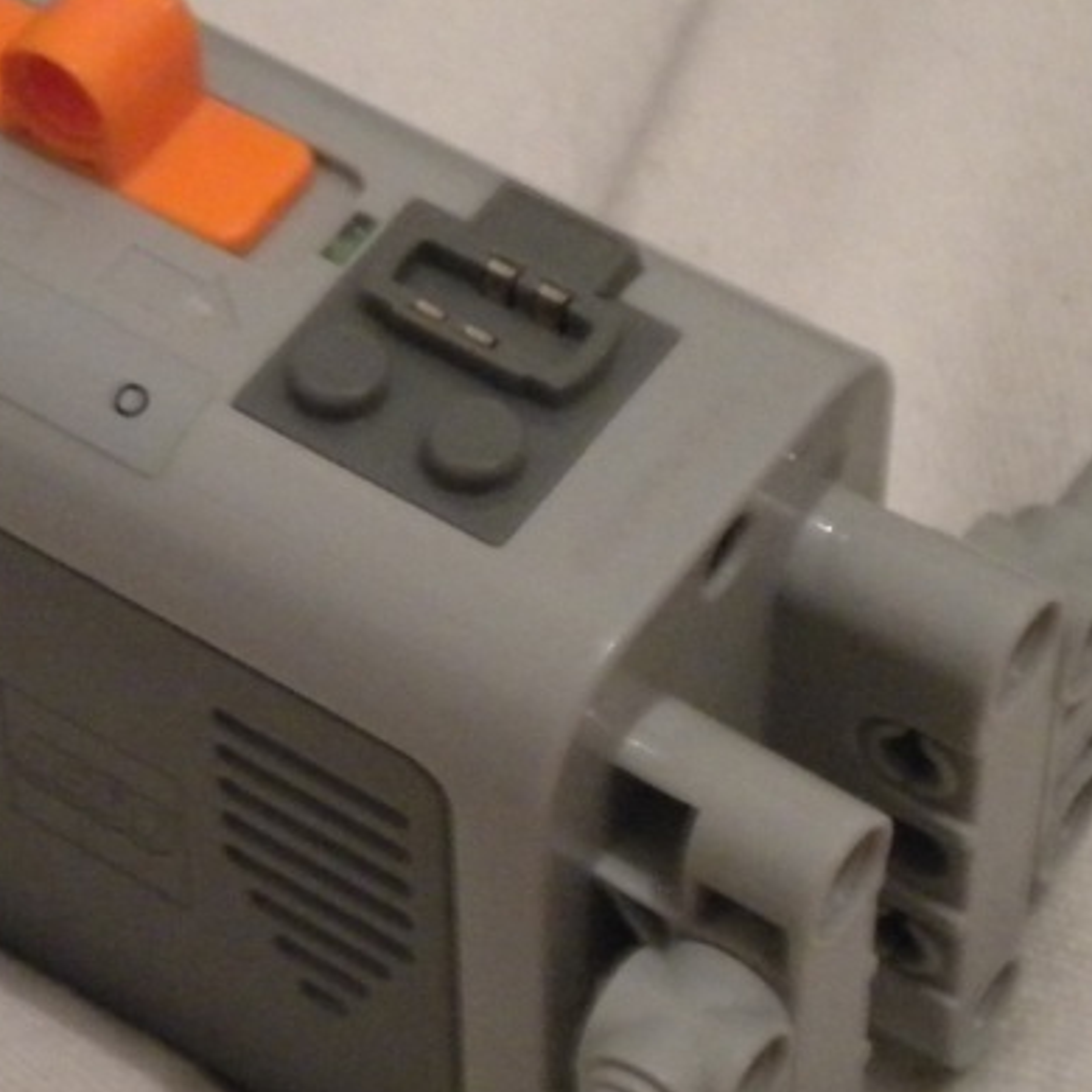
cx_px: 182
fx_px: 5639
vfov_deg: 11.1
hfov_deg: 11.0
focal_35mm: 158
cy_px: 535
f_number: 4.6
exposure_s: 1/14.7
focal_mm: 12.3
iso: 800
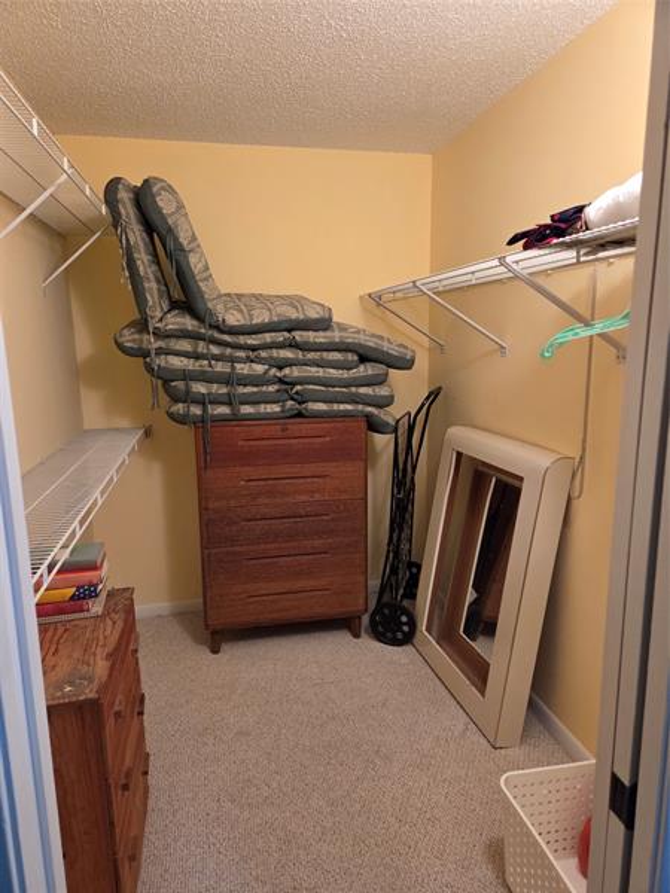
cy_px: 446
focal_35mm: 23
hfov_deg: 58.9
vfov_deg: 73.9
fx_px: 594
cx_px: 335
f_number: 1.8
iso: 800
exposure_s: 1/120
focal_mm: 5.4
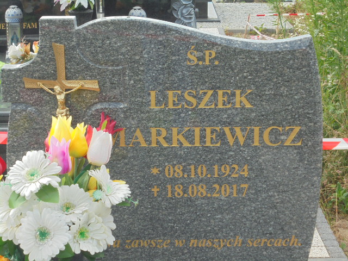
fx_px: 834
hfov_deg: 23.6
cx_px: 174
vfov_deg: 17.8
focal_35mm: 83
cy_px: 130
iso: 100
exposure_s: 1/100
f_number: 6.7
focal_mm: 14.9
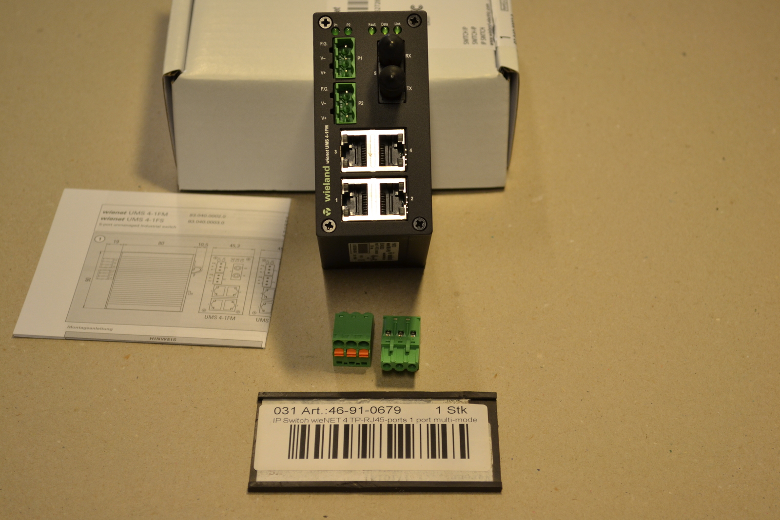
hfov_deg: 28.1
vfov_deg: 18.9
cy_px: 260
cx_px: 390
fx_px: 1560
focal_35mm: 72
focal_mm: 48
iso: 400
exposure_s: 1/40
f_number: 5.6
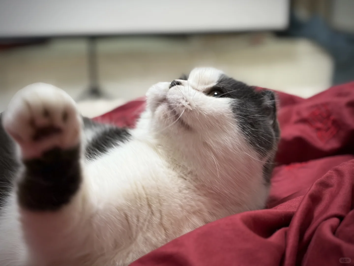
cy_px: 133
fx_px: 532
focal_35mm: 52
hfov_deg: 36.8
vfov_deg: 28.0
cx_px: 177
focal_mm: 5.96
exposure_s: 1/50
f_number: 1.6
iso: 100
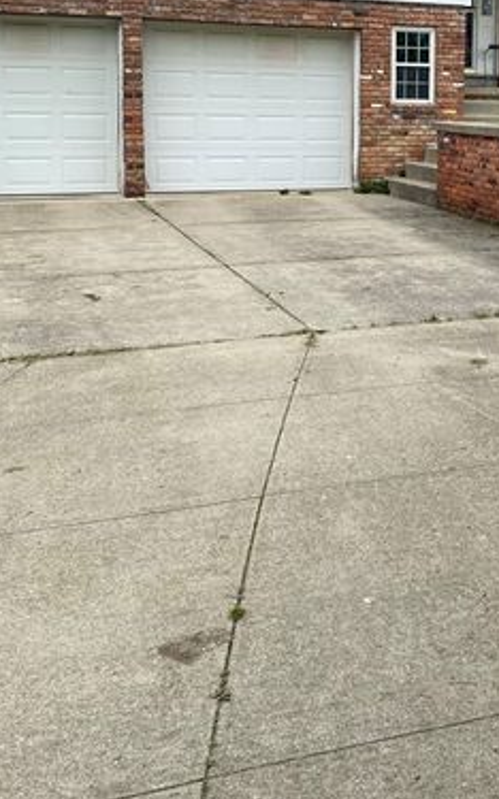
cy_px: 214
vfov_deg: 40.1
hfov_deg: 25.5
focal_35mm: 49
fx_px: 1067
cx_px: 444
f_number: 1.8
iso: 32
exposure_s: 1/1678
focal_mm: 4.25
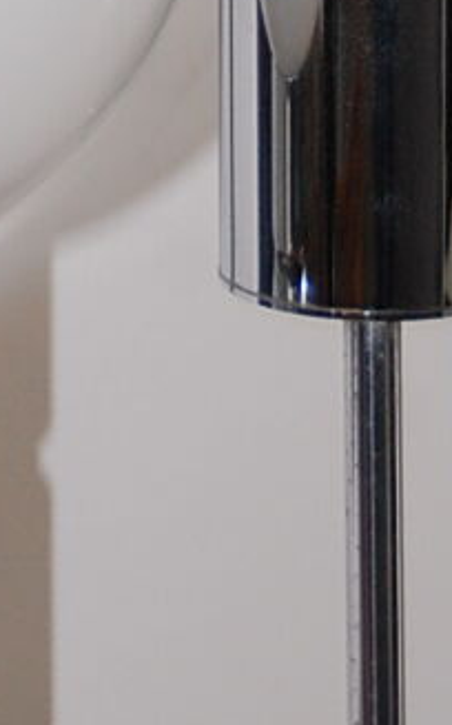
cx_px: -89
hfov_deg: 3.3
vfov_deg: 5.2
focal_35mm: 394
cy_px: -885
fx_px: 7776
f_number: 5
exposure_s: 1/60
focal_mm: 56
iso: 400
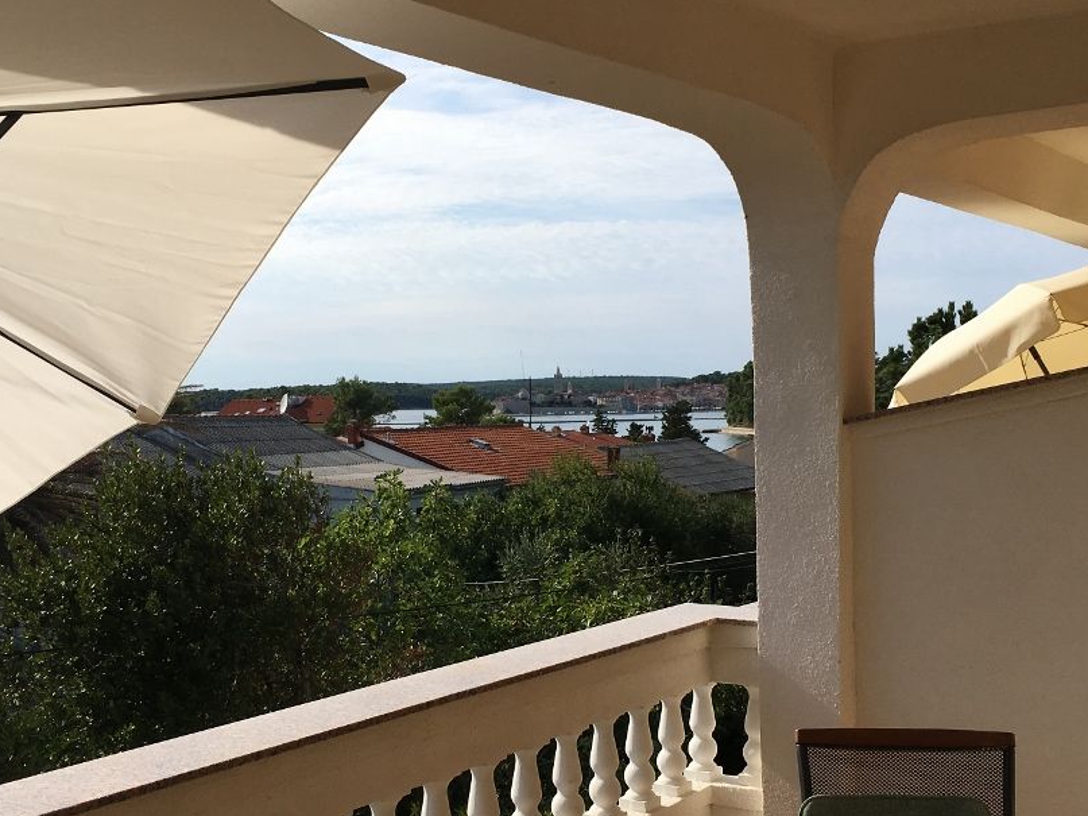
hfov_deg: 41.2
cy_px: 498
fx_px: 1446
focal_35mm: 46
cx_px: 533
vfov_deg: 31.4
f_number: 2.2
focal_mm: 4.15
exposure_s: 1/2564
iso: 25
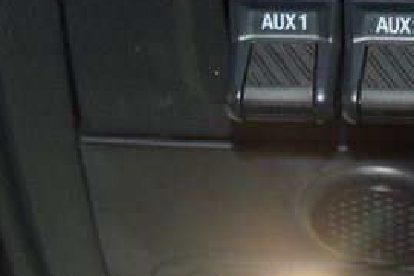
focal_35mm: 142
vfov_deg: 9.6
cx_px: 576
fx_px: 1633
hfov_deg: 13.8
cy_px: 39
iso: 800
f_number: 3.8
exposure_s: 1/25
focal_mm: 25
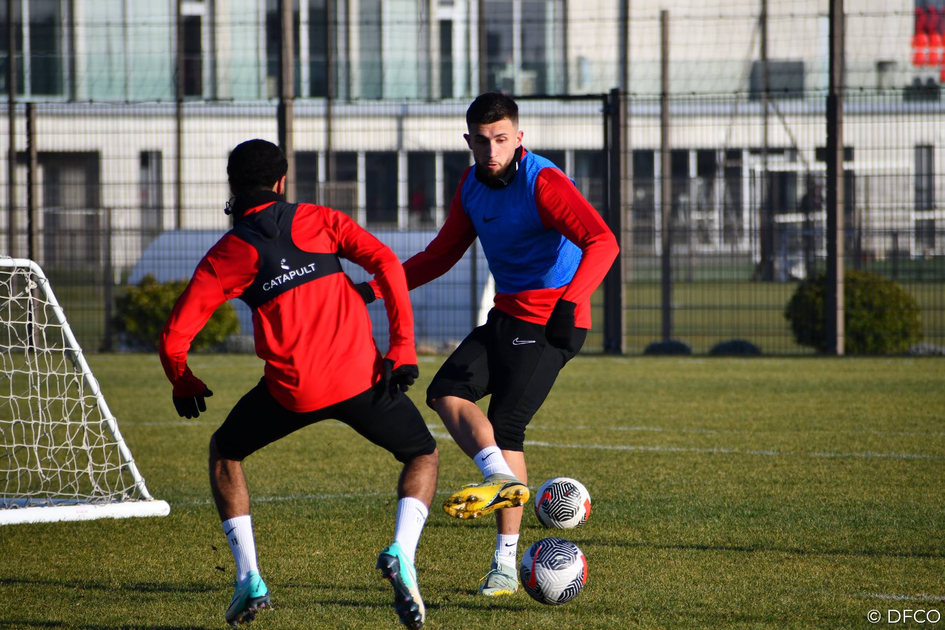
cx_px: 472
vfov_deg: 3.5
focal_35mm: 390
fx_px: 10237
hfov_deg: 5.3
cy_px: 315
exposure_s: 1/1600
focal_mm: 260
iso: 400
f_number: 7.1
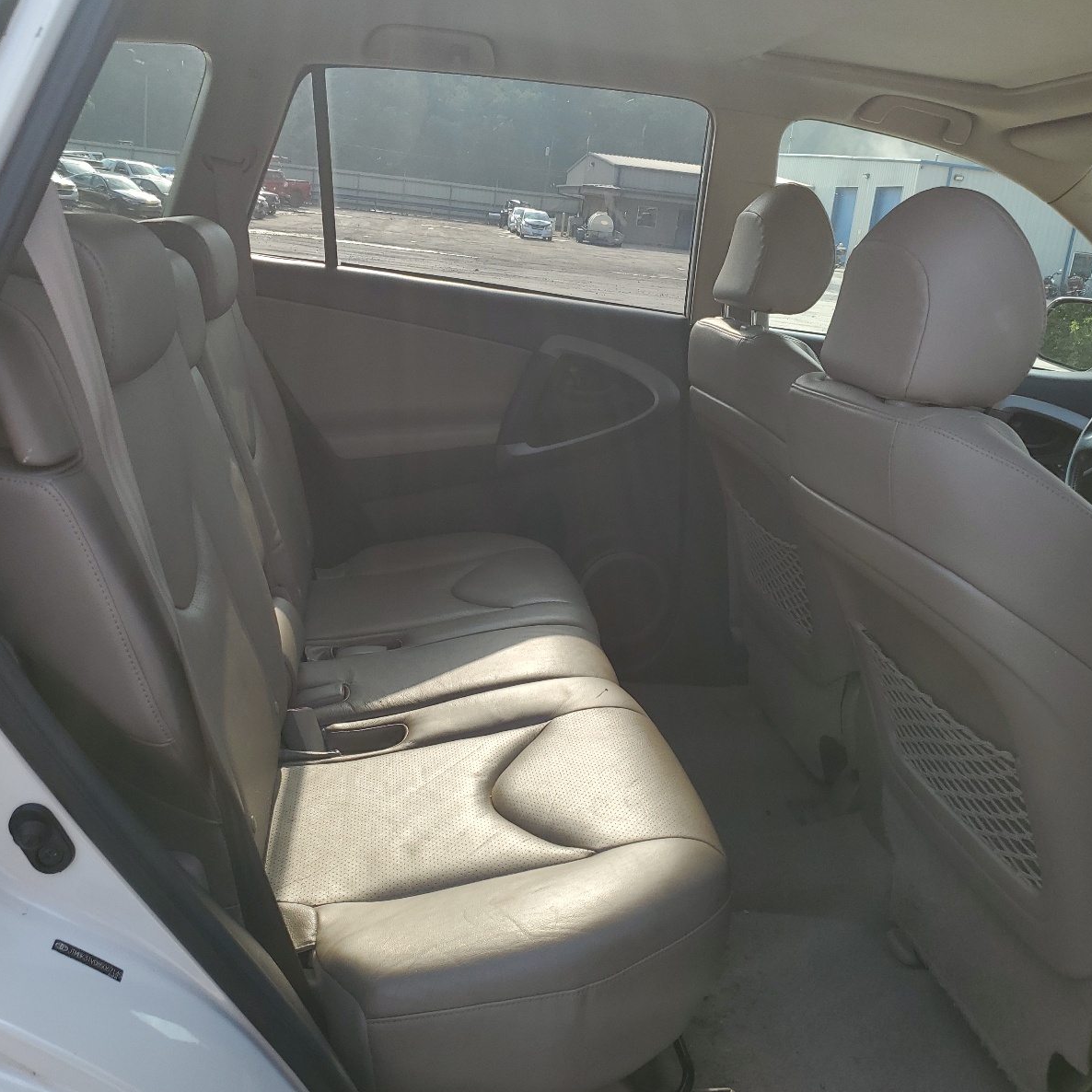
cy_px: 547
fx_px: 1106
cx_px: 557
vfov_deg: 52.5
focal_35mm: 31
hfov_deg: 52.5
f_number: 1.5
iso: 50
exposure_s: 1/909
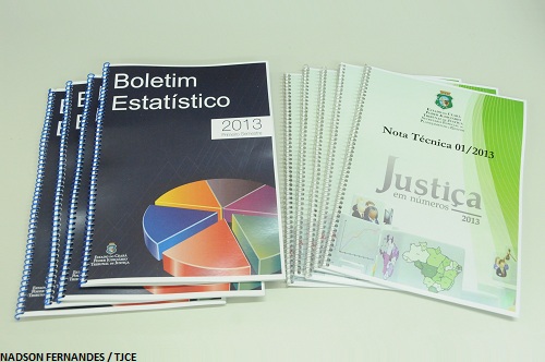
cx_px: 272
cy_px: 181
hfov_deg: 48.0
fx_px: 612
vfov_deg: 32.9
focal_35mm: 40
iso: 2500
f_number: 5.6
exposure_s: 1/60
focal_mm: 27
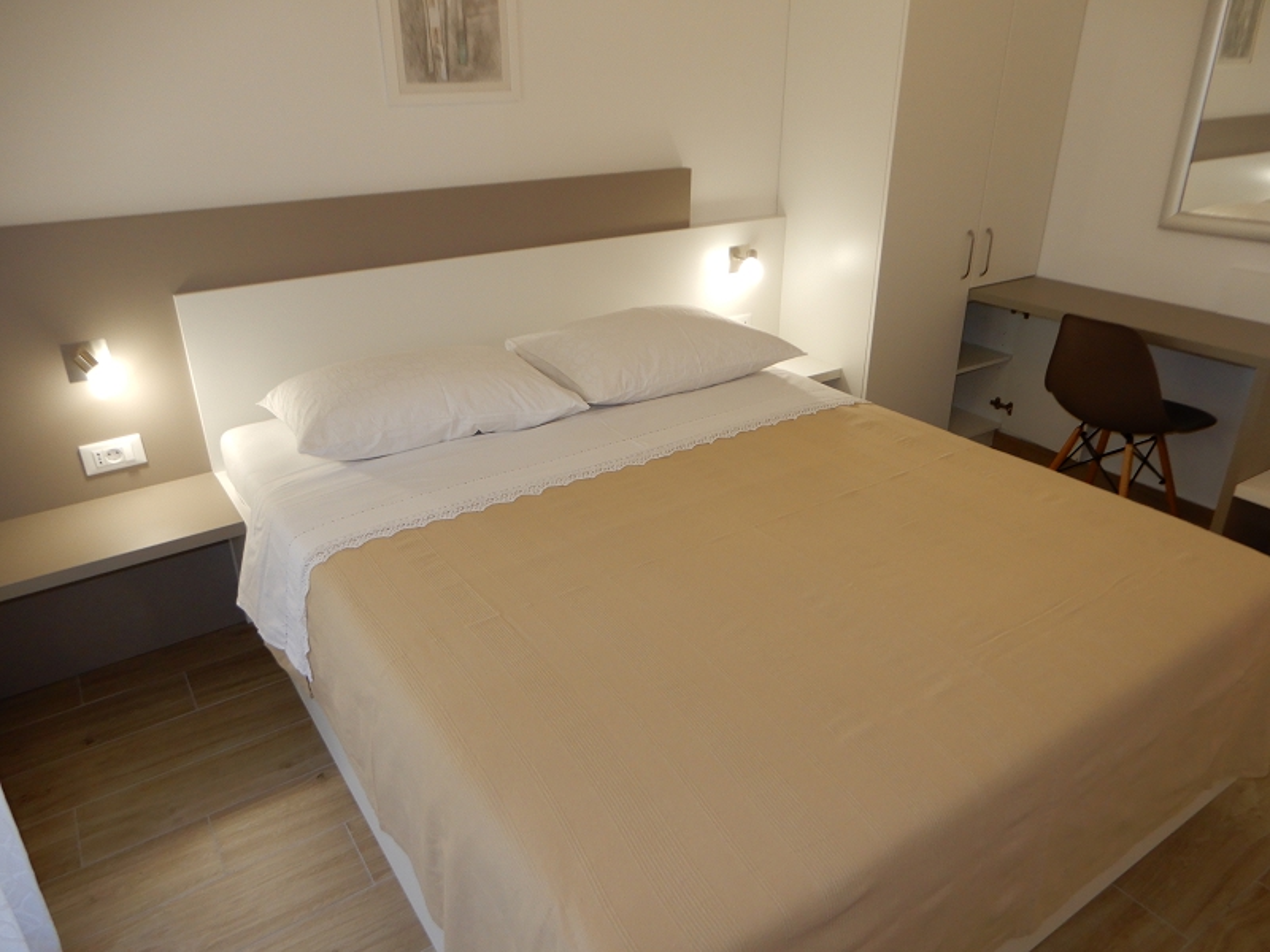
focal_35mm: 24
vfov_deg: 56.8
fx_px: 881
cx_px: 635
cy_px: 476
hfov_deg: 71.6
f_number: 3.4
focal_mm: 4.3
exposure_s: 1/30
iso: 125
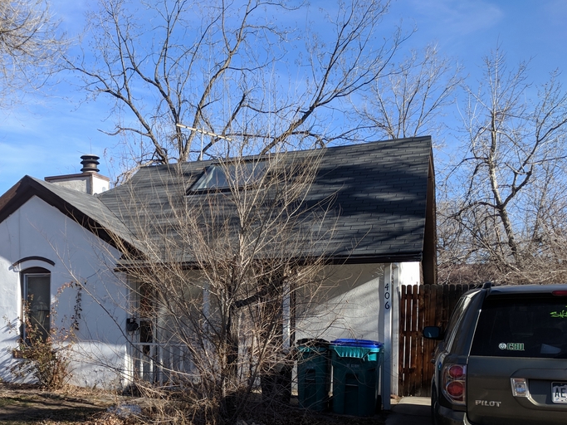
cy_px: 312
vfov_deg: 36.1
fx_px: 639
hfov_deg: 46.4
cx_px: 153
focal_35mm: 39
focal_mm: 4.67
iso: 50
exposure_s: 1/1149
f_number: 2
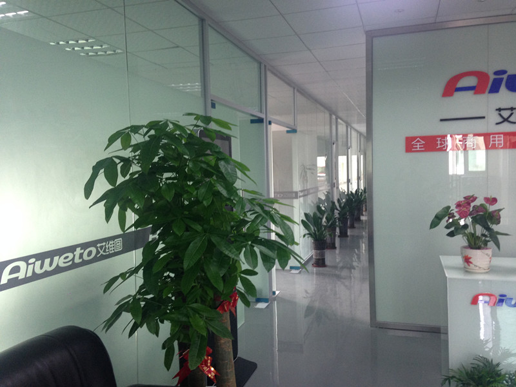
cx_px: 258
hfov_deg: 55.4
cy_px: 194
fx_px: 492
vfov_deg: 42.9
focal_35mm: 33
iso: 125
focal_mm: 4.12
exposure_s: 1/20
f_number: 2.4
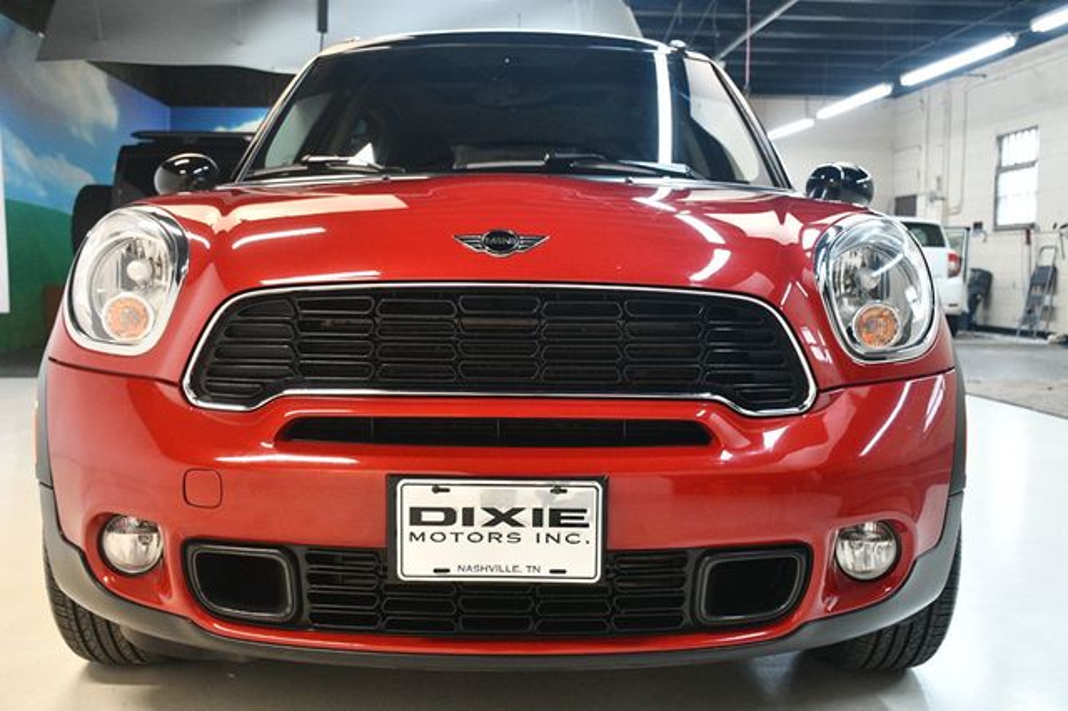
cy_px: 356
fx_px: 1156
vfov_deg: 34.2
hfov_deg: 49.6
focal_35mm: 39
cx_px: 534
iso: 3200
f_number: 3.8
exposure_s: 1/125
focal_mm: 26
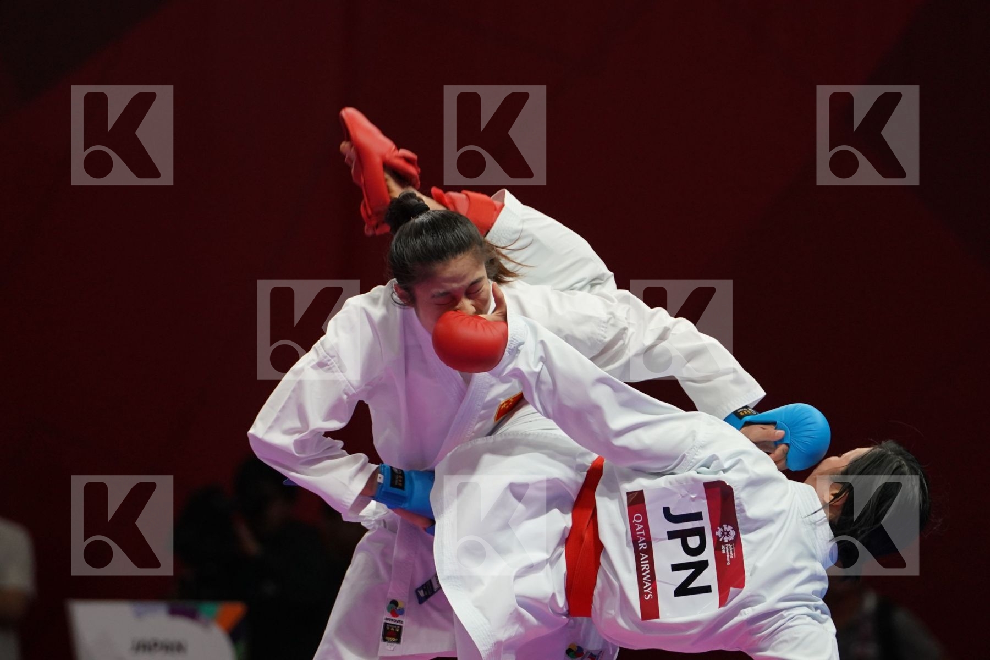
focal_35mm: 346
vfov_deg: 4.0
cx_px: 495
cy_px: 330
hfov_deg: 6.0
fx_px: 9514
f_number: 4
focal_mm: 231
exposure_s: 1/1000
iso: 2000
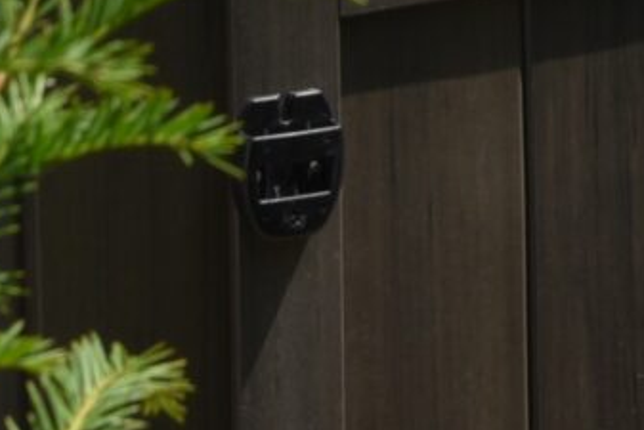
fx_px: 5172
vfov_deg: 4.5
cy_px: -914
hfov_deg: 7.0
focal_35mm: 289
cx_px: 1041
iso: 200
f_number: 9
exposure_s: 1/400
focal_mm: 38
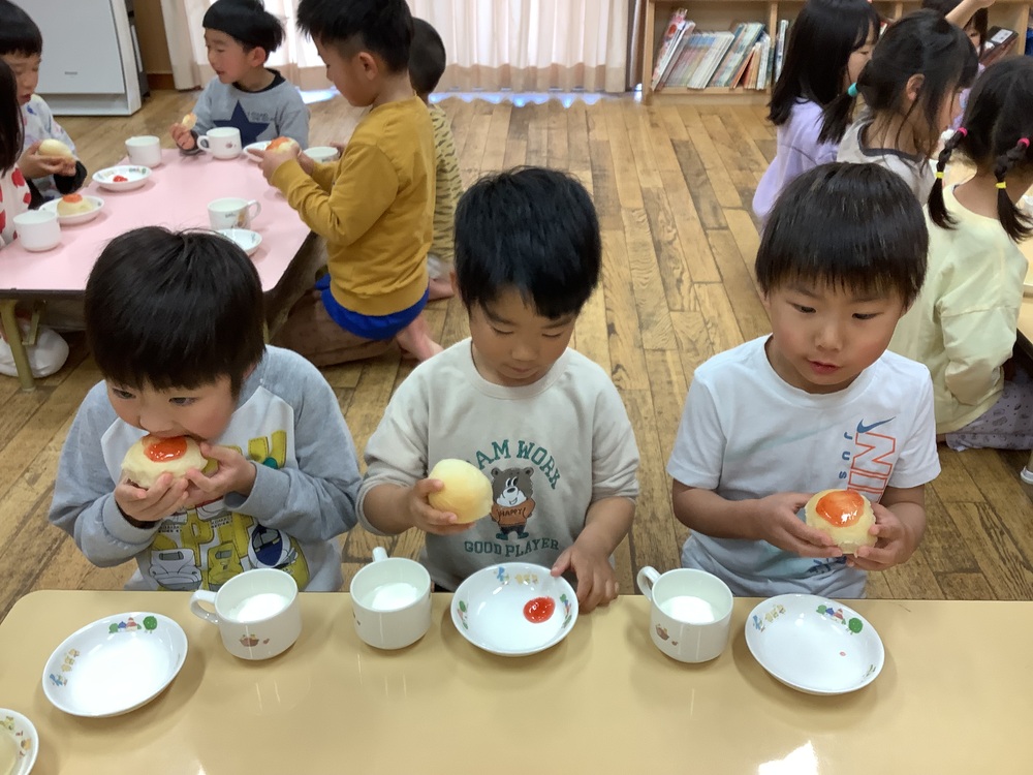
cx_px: 516
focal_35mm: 31
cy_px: 388
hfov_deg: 58.4
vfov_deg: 45.4
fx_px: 925
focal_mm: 3.3
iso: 100
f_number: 2.4
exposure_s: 1/60
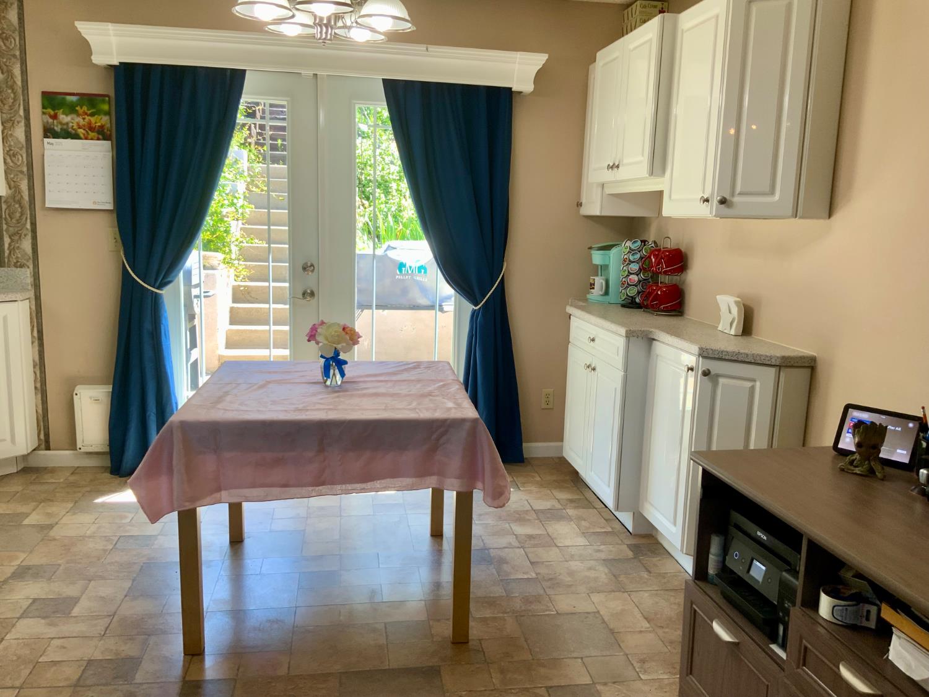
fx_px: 778
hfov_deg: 61.7
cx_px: 464
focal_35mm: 29
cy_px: 348
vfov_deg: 48.2
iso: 40
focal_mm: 3
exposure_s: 1/120
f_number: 1.8
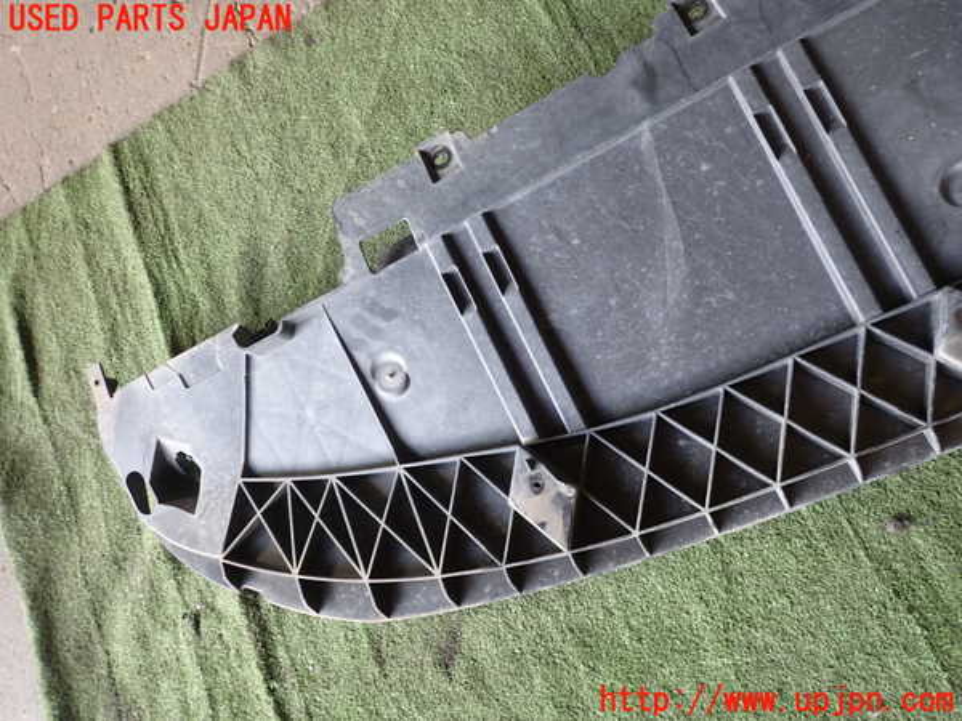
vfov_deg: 54.9
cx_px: 481
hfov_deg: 69.4
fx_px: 695
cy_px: 360
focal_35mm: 25
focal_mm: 4.5
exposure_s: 1/60
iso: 160
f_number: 2
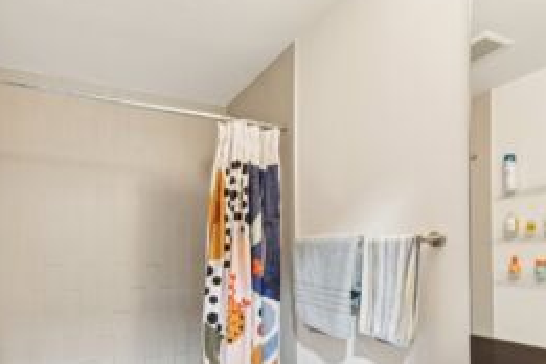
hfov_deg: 74.5
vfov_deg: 53.7
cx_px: 197
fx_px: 349
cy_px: 250
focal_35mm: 23
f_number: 9
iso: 250
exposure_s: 1.3
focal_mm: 10
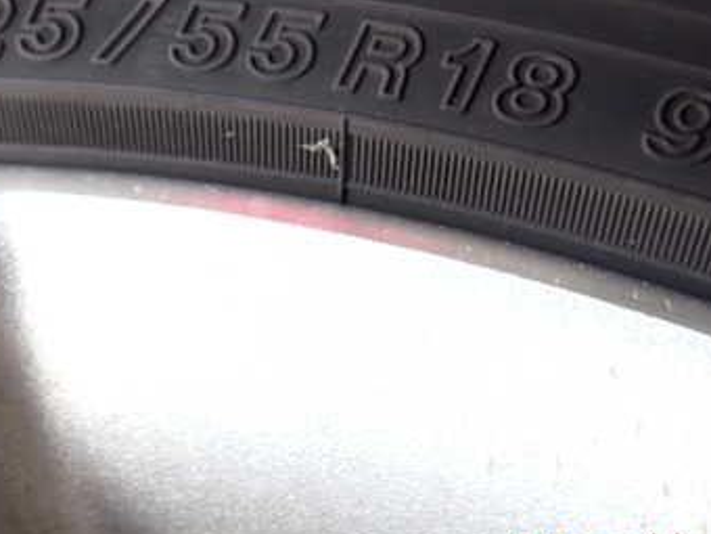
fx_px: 1089
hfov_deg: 36.2
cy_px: 113
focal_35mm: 53
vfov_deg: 27.0
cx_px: 364
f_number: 2.3
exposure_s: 1/125
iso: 125
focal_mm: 5.4
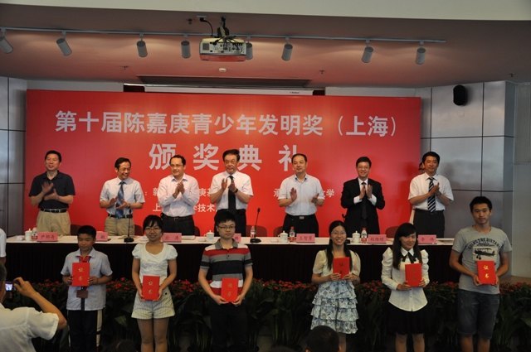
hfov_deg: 51.3
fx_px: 552
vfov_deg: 35.4
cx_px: 266
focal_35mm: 38
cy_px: 176
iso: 560
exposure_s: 1/30
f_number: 4
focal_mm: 25
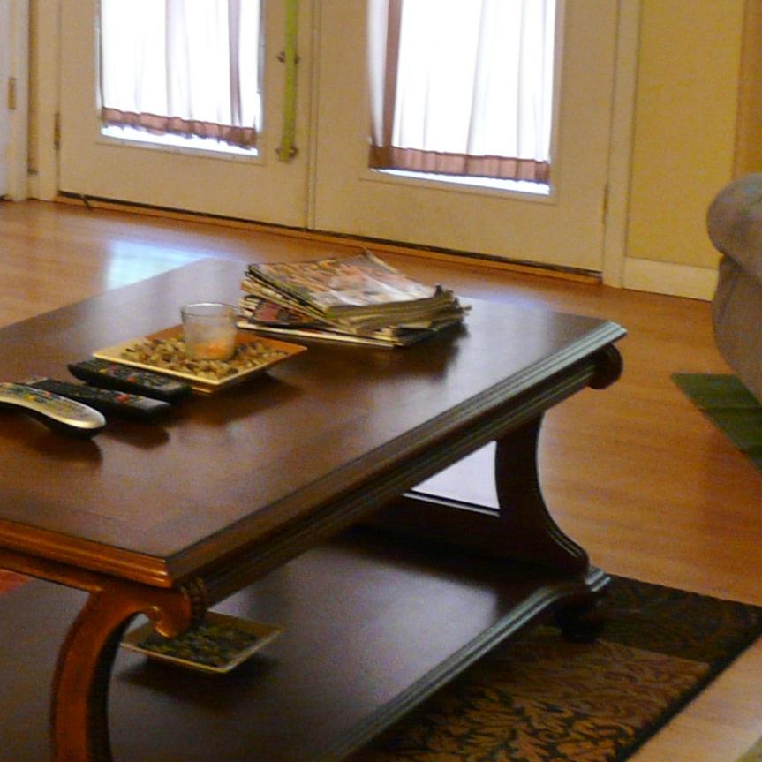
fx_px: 2142
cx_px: 67
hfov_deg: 19.8
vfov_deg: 20.1
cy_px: 209
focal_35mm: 86
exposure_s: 1/13
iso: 200
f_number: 2.8
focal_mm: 4.6
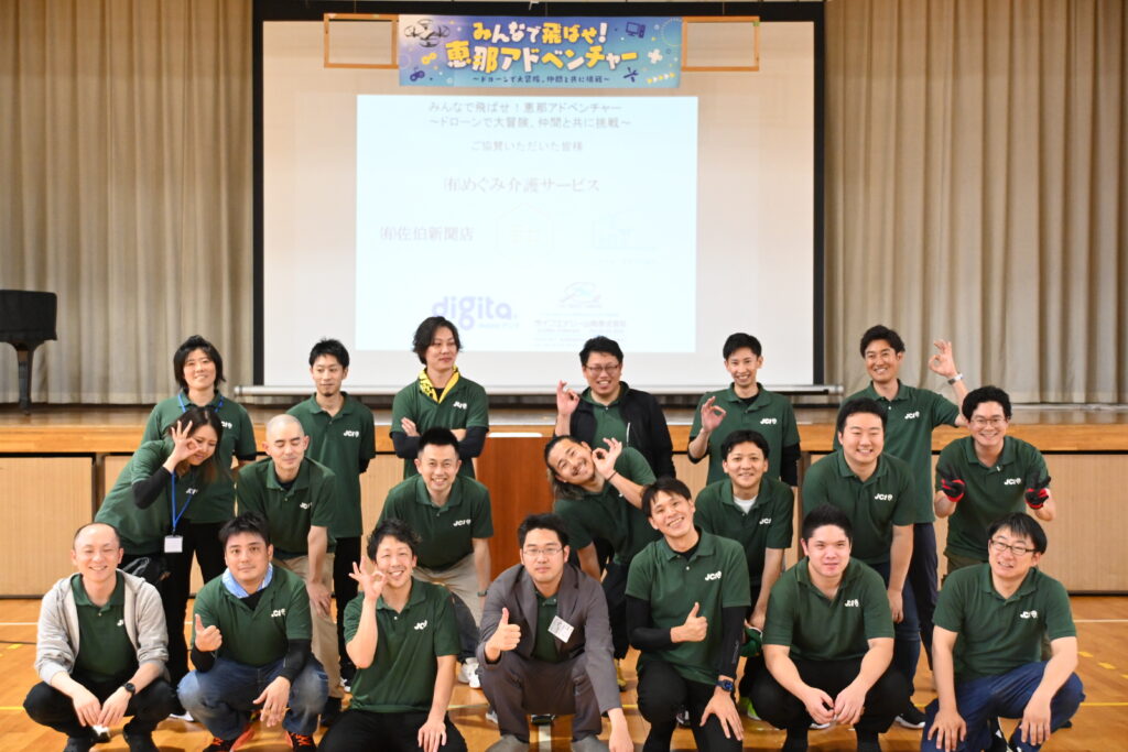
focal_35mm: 50
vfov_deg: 26.9
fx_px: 1575
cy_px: 376
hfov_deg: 39.4
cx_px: 564
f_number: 4
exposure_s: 1/125
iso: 3200
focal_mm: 33.5
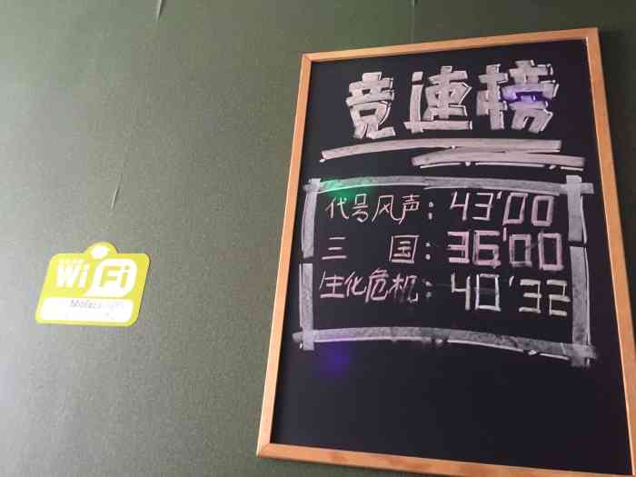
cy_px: 238
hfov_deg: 61.7
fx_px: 533
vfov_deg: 48.2
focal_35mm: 29
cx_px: 318
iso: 320
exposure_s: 1/15
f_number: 2.2
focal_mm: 4.15
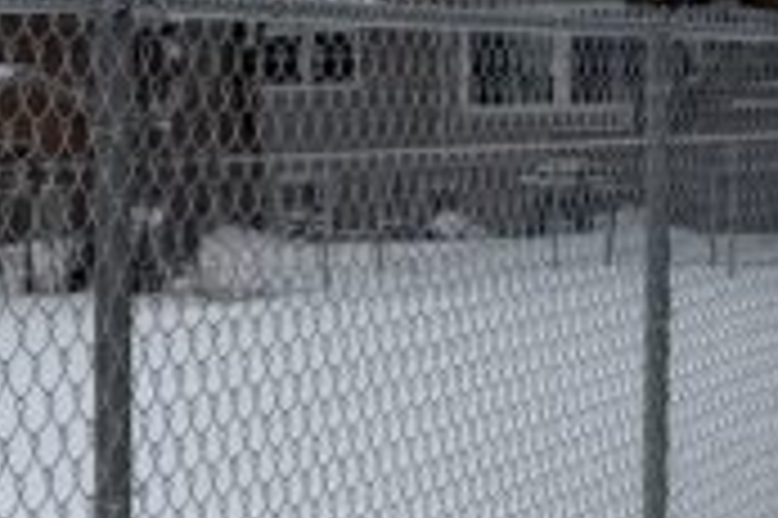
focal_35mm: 148
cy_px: 297
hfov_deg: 11.6
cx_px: -1030
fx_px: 3195
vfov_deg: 9.3
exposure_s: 1/6173
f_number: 1.78
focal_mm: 6.76
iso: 80
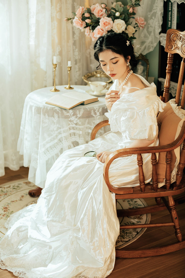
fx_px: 532
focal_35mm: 69
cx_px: 92
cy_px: 139
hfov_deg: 19.7
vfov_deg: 29.2
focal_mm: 70
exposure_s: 1/200
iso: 640
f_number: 2.8
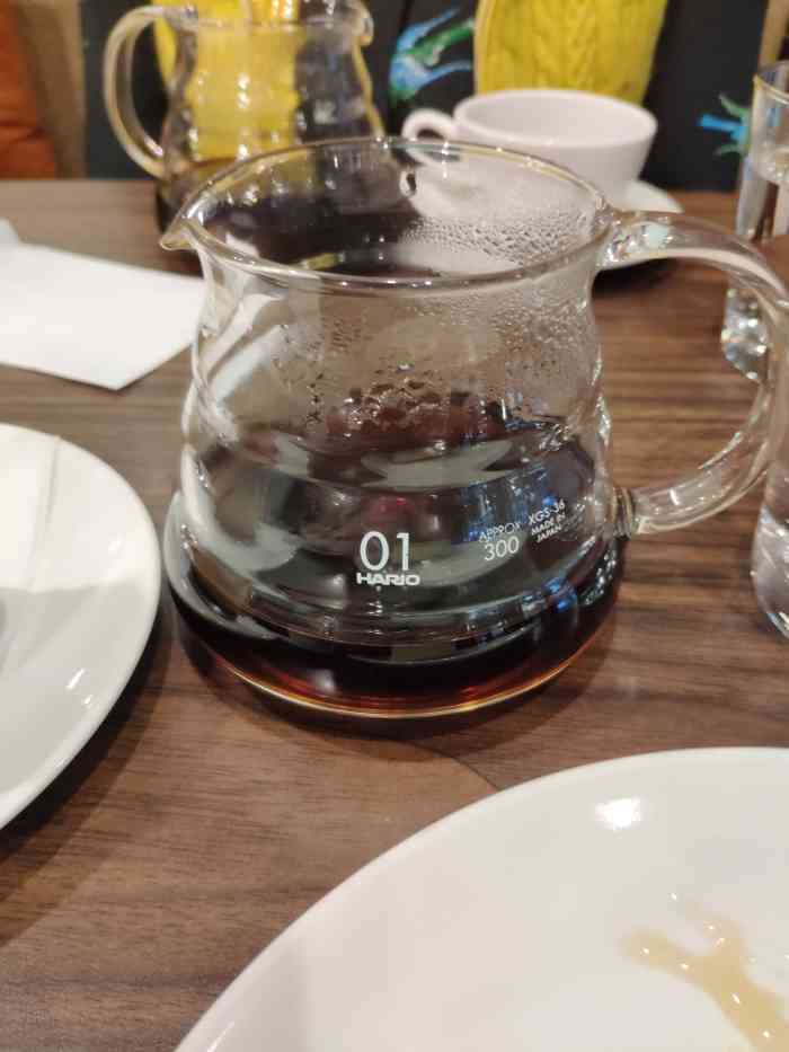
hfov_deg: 63.5
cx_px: 394
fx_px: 638
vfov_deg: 79.0
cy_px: 526
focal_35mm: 21
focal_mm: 4.22
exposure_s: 1/24
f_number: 1.8
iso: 581
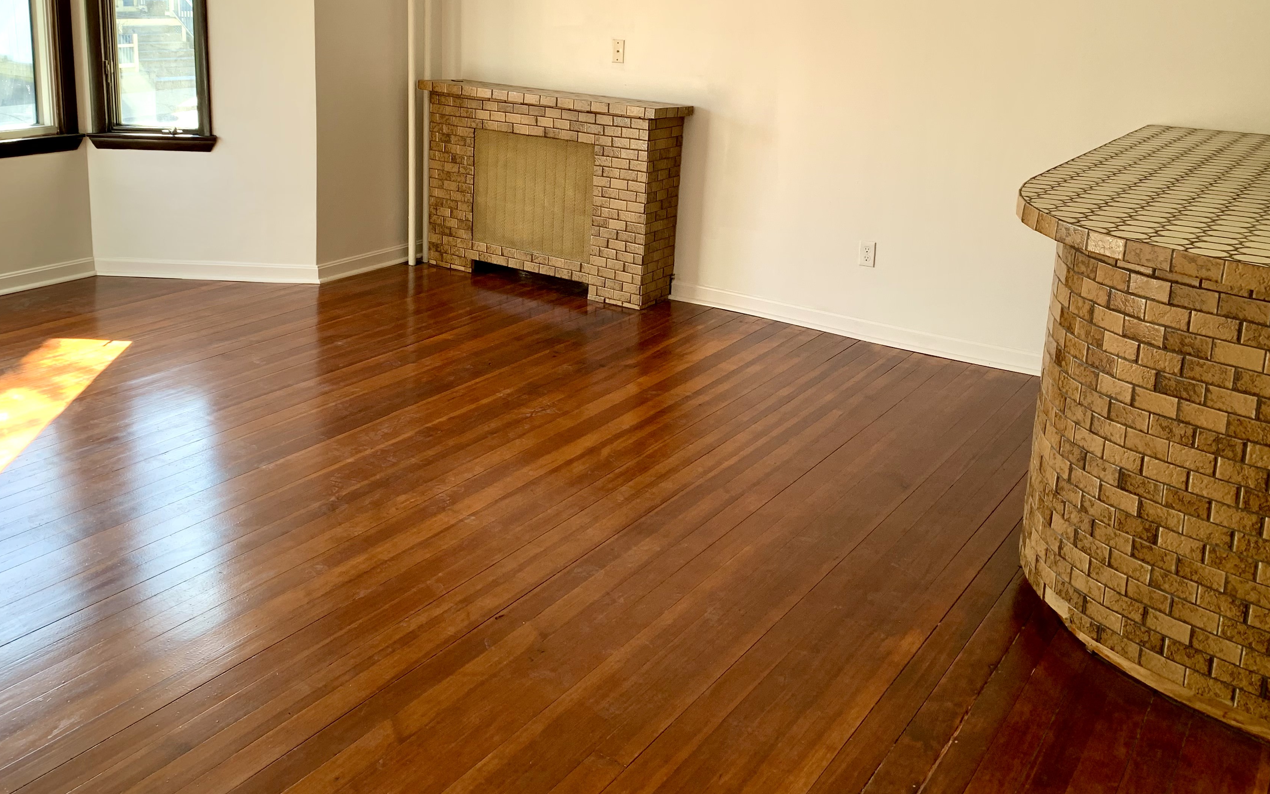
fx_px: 1142
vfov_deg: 37.7
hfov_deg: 57.9
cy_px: 237
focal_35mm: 33
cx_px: 539
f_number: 1.8
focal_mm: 4.25
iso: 64
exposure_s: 1/120
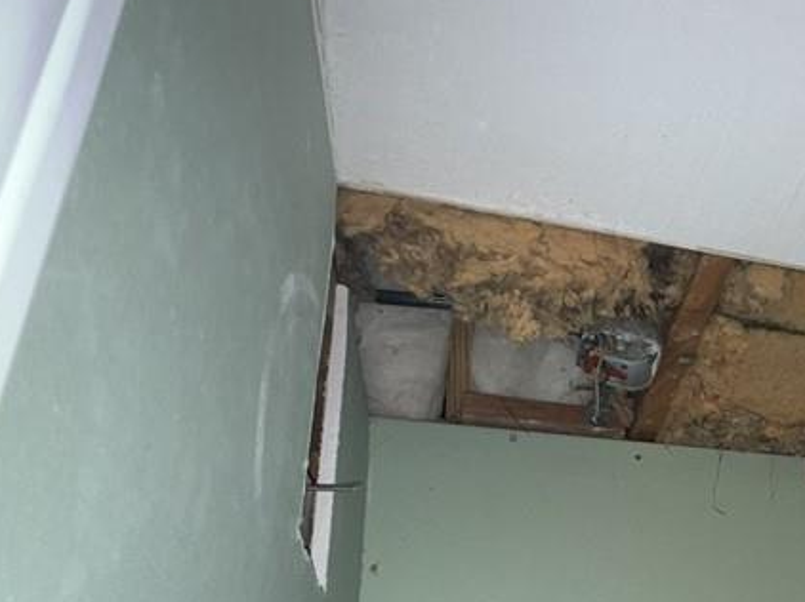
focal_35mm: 34
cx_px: 750
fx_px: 790
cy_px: 549
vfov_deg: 38.7
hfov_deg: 47.5
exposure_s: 1/34
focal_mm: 2.22
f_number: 2.2
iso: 100
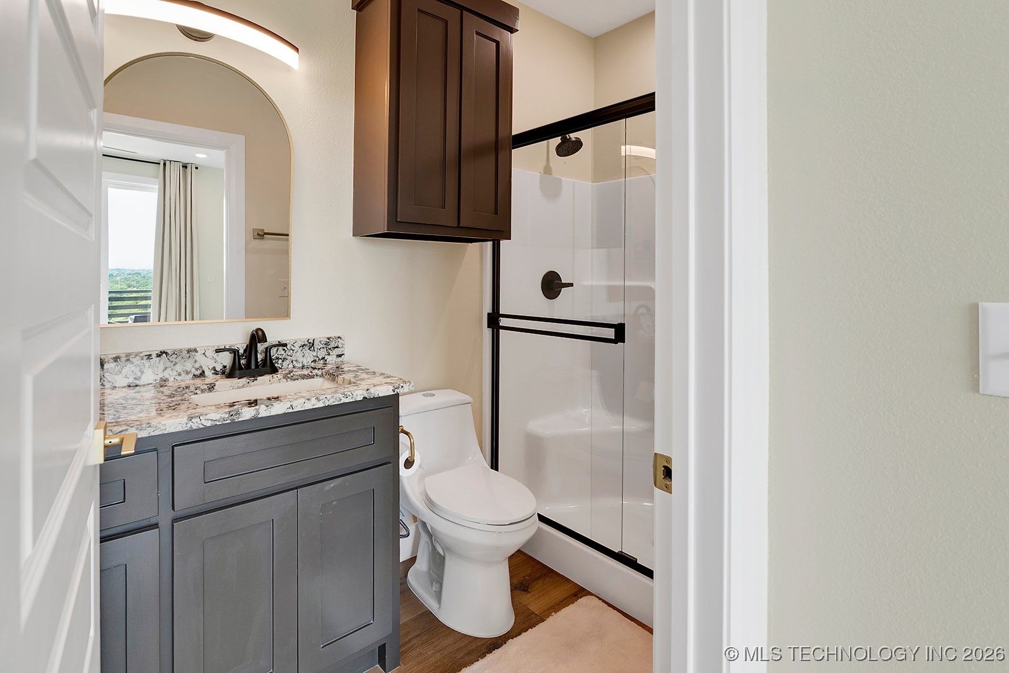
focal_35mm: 16
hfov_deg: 96.7
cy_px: 336
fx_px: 449
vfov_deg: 73.8
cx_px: 504
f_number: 8
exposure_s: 1/30
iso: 250
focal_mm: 16
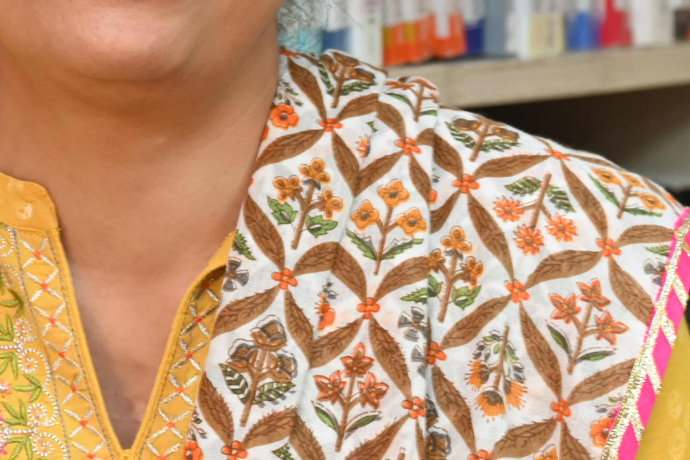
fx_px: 3183
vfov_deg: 8.3
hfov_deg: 12.3
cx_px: 138
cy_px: 62
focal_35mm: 166
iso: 1100
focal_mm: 58
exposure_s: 1/60
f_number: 5.6
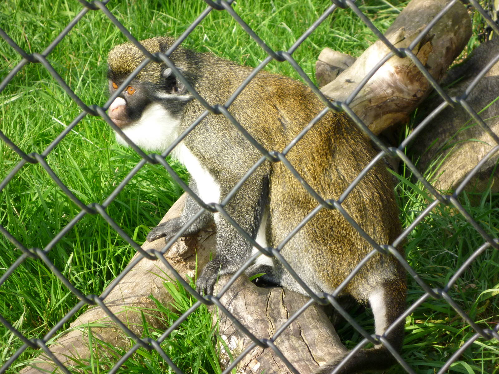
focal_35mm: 145
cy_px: 187
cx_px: 250
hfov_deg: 13.6
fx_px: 2090
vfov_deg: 10.2
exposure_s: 1/125
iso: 200
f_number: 5.9
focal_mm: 26
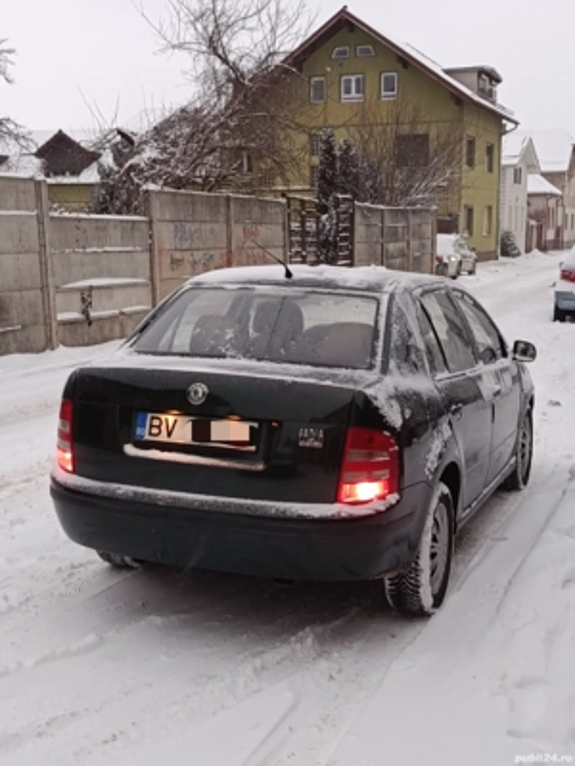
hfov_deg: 30.3
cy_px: 383
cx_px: 288
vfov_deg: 39.7
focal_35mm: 48
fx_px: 1063
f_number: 1.7
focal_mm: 5.24
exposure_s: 1/50
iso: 1030
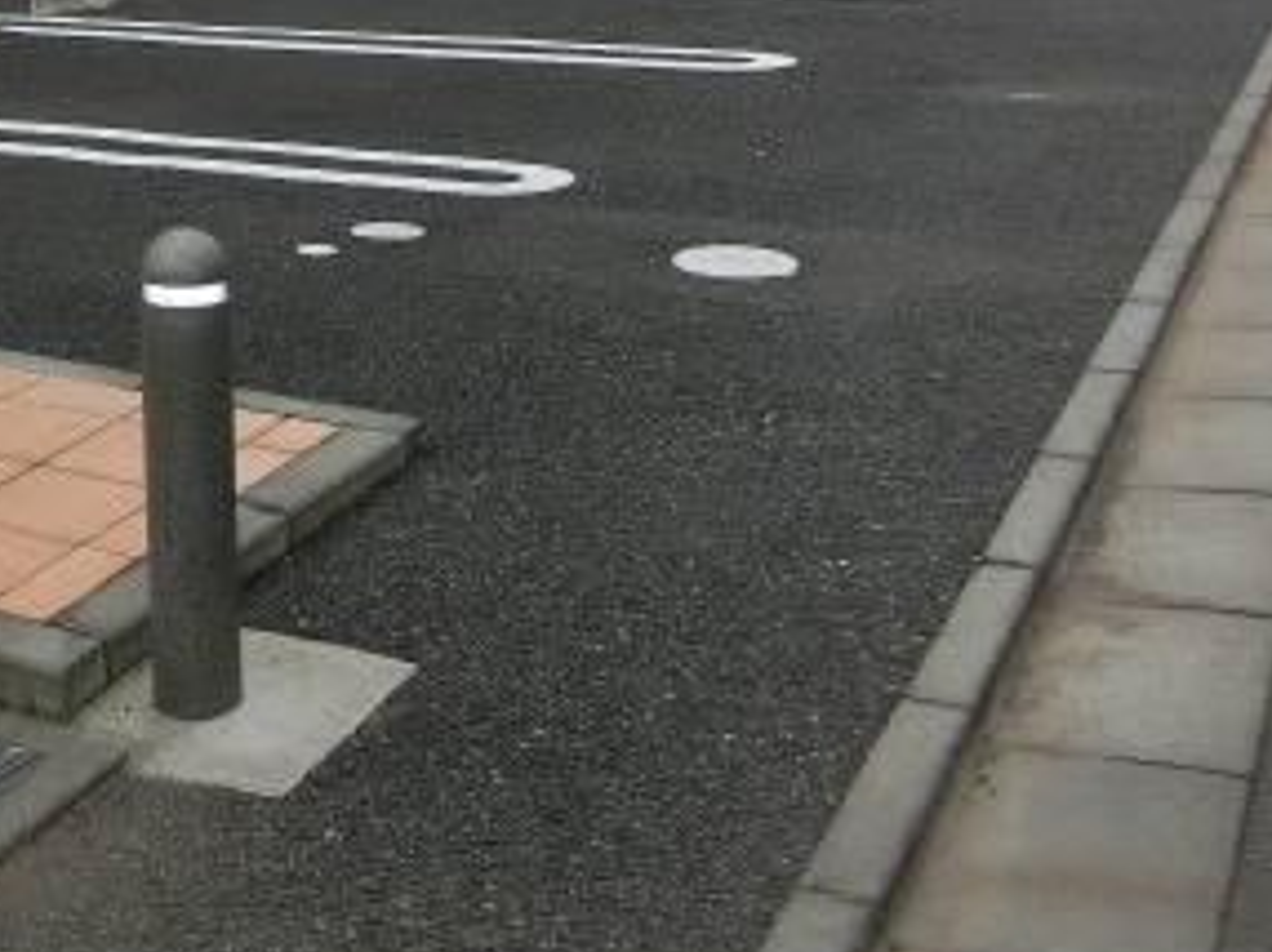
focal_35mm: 56
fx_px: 2056
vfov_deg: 25.3
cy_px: 93
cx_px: -107
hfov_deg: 30.9
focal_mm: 4.5
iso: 100
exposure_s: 1/1000
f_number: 3.5
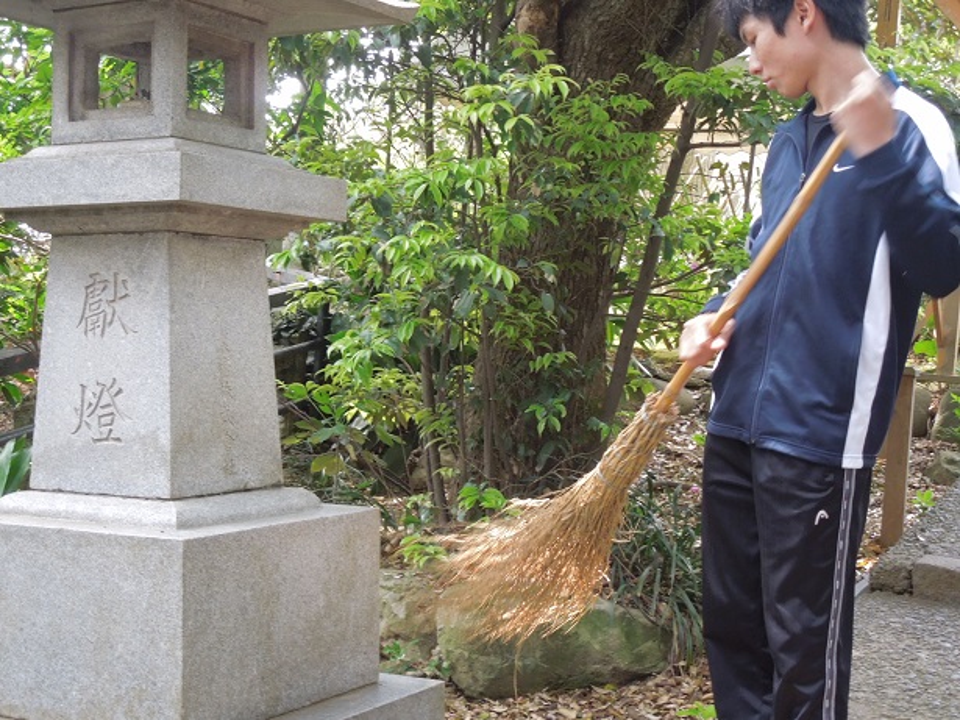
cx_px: 480
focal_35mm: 54
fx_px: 1497
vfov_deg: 27.0
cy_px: 360
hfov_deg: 35.5
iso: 360
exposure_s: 1/50
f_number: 4.2
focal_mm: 9.8
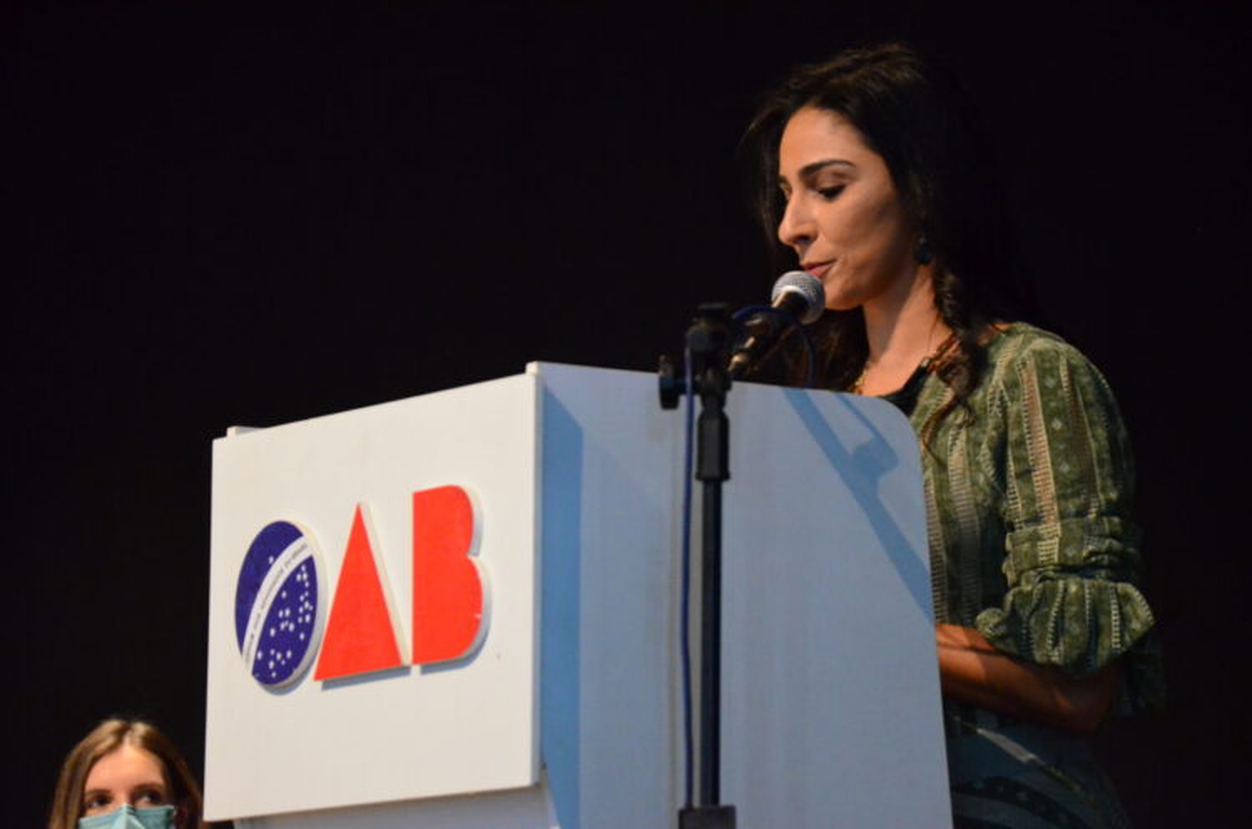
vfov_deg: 8.7
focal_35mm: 158
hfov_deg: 13.1
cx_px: 626
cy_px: 414
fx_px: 5466
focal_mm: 105
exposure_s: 1/50
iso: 5000
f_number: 5.6
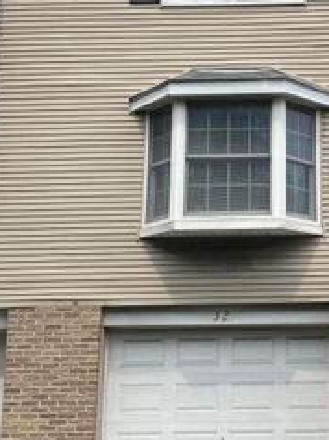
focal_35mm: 73
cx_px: 305
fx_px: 927
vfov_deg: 26.7
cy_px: 230
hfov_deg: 19.7
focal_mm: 4.25
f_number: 1.8
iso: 32
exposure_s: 1/2105
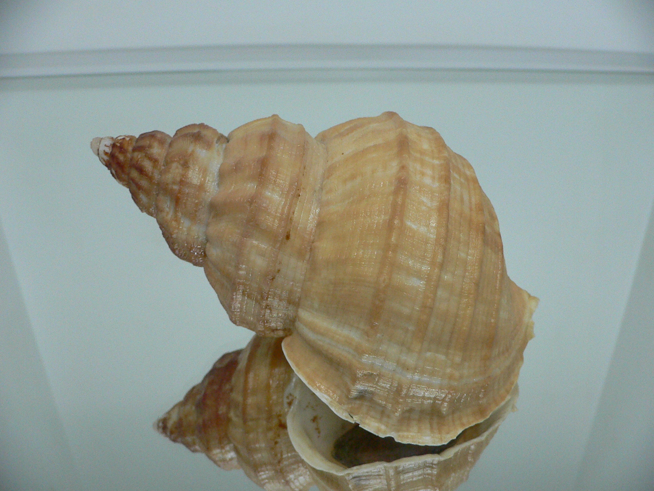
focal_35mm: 35
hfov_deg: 52.6
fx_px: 661
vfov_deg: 40.7
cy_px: 246
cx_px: 327
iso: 200
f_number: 2.8
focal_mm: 4.6
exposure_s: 1/50
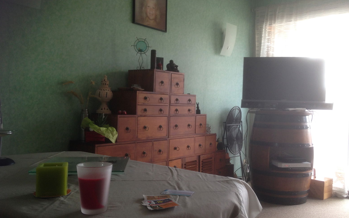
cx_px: 178
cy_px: 127
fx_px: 342
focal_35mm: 36
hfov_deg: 54.0
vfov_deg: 35.3
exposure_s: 1/20
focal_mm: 4.12
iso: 64
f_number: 2.4
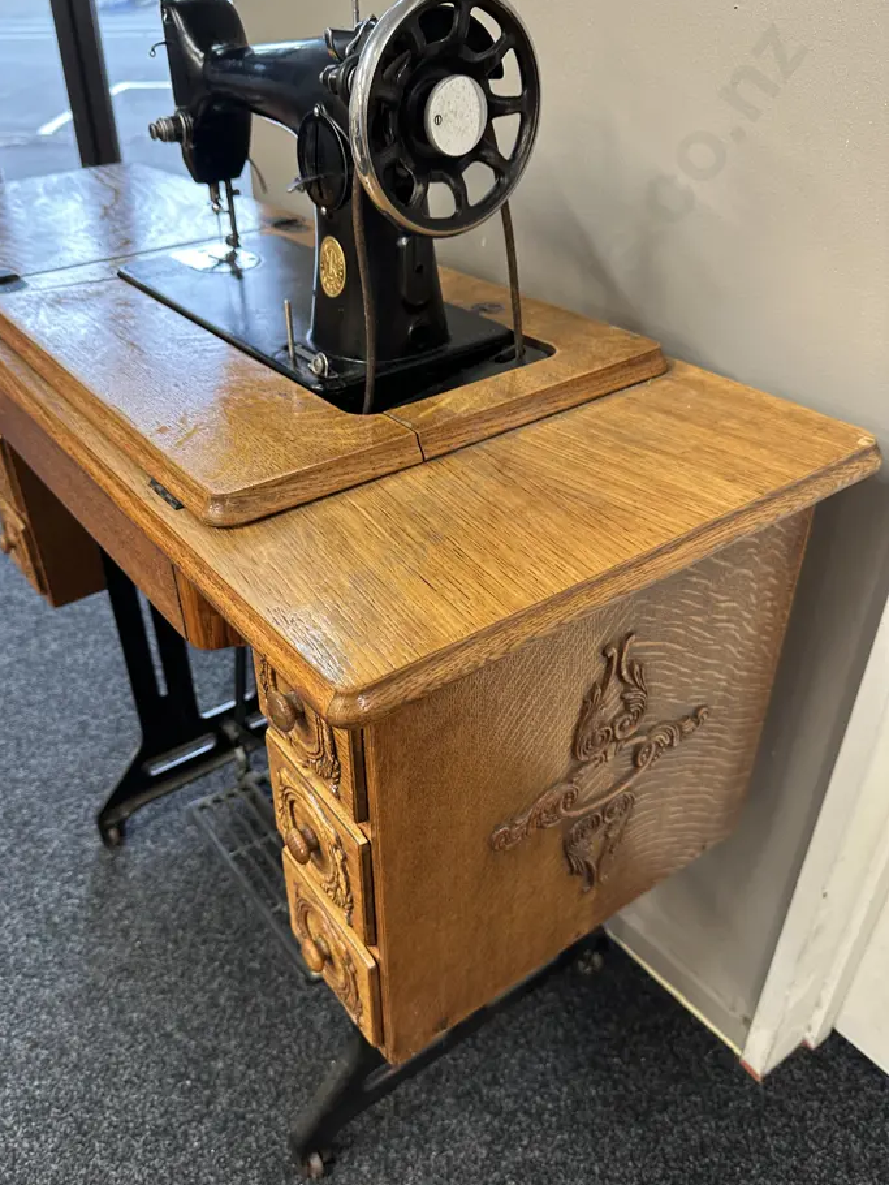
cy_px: 569
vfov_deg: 65.3
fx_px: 924
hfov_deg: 51.3
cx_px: 390
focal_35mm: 27
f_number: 1.78
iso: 200
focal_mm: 6.86
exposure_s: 1/50
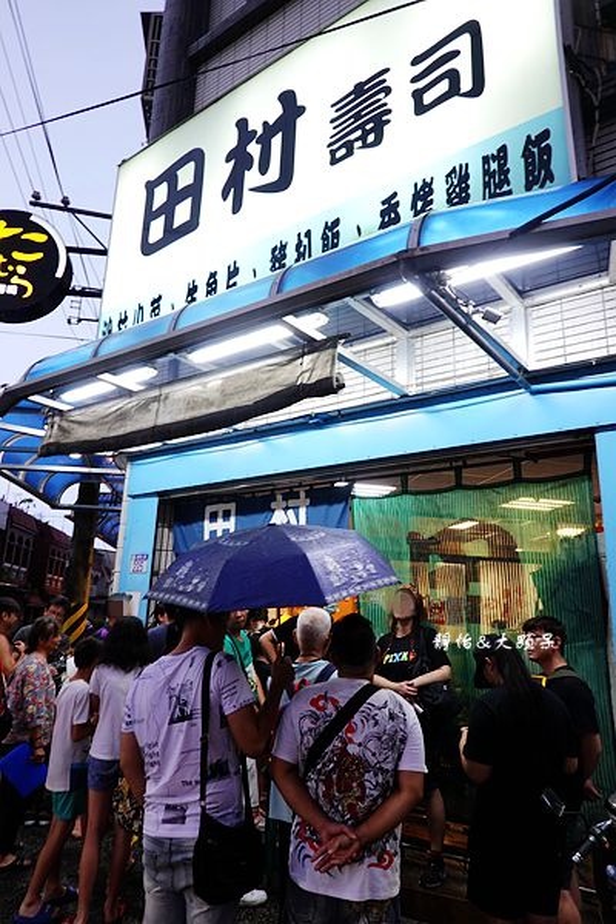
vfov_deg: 73.7
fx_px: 616
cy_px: 462
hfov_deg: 53.1
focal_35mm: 24
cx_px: 308
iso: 320
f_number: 2.8
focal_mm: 9
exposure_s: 1/30
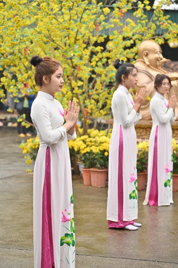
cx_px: 89
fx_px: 684
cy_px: 134
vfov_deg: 22.2
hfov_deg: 14.8
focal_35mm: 92
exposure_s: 1/100
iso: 100
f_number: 4.5
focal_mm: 92
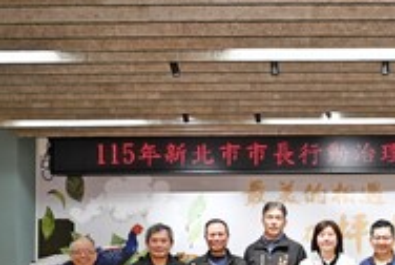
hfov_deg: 36.6
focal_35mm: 51
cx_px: 349
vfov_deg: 25.5
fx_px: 560
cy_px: 253
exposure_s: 1/125
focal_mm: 24
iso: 640
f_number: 4.5
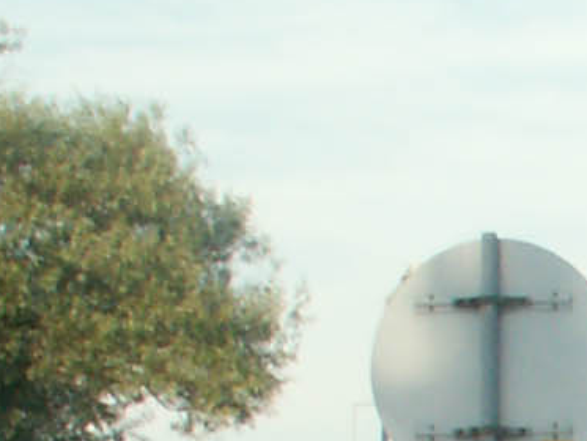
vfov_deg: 5.9
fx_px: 4071
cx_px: 1341
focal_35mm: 240
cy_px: 1087
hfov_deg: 7.7
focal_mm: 5.86
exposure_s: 1/60
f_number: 8
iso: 50
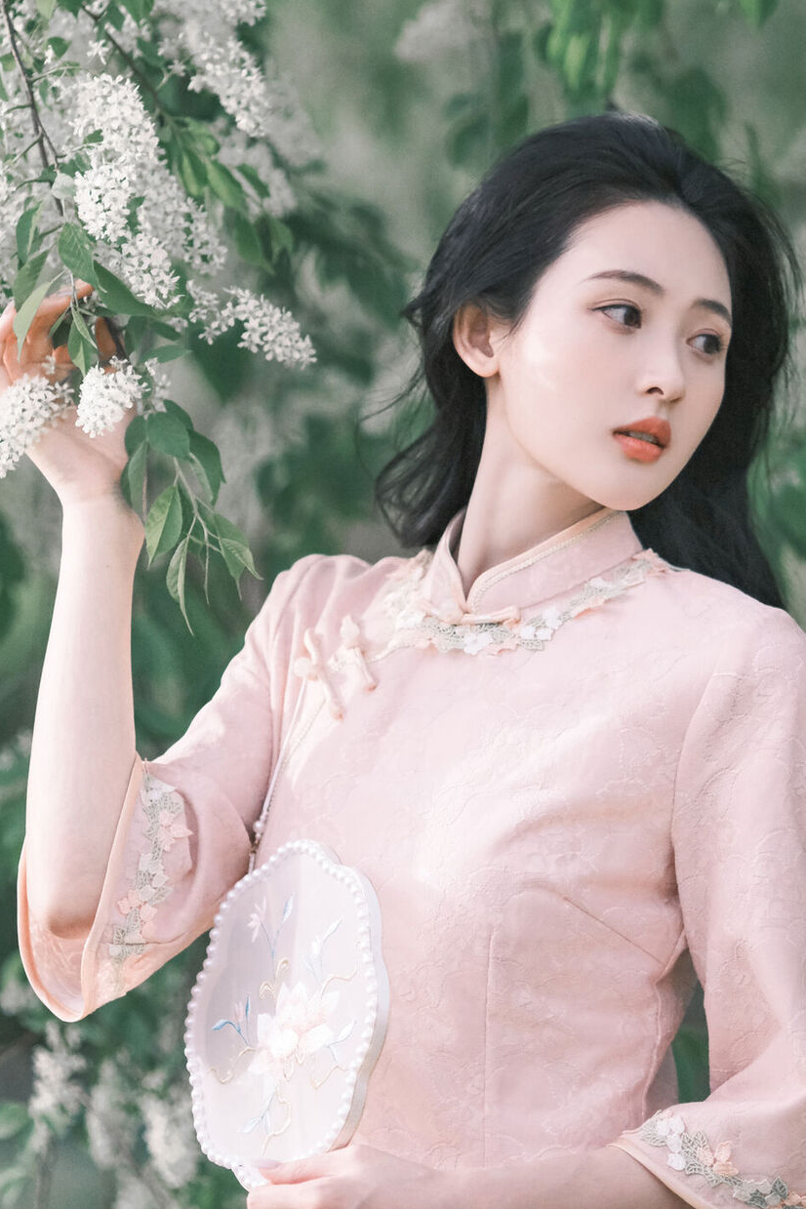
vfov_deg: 8.0
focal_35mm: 258
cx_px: 436
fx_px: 8664
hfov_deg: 5.3
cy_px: 457
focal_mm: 135
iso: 8000
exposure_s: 1/30000
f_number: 2
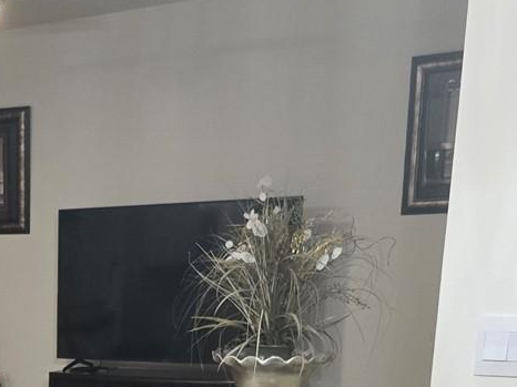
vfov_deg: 16.7
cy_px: 607
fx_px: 1179
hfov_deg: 23.1
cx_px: -65
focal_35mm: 79
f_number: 1.7
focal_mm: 6.3
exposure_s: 1/120
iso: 1000
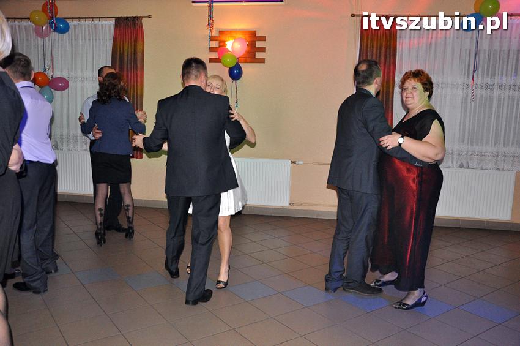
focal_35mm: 32
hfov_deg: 59.5
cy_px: 173
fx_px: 455
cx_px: 260
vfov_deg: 41.6
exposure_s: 1/60
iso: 2000
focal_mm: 21
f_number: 5
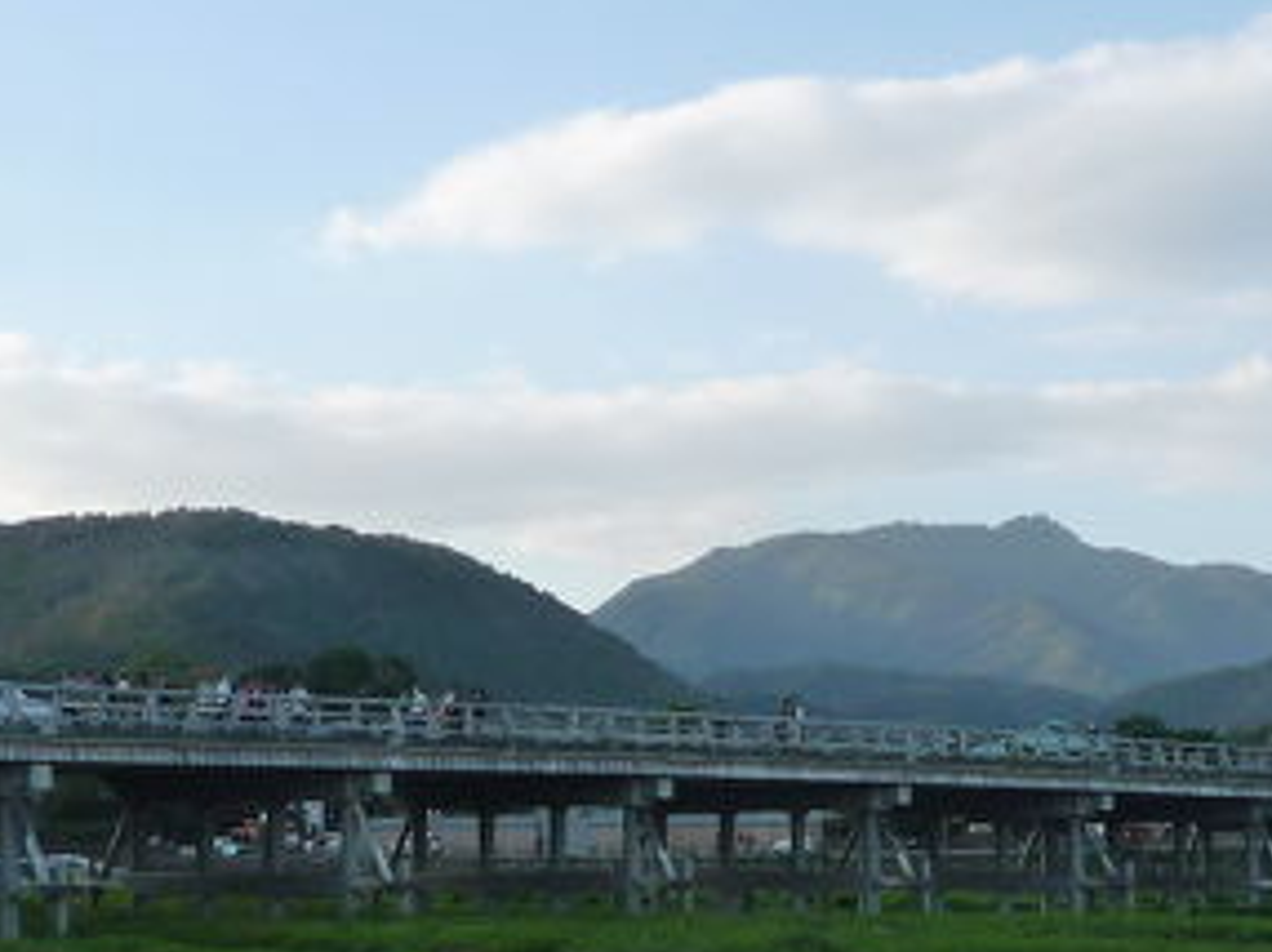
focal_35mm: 66
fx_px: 2423
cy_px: 883
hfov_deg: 29.3
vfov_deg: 21.6
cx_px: 761
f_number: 3.5
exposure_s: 1/500
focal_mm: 4.4
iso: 160
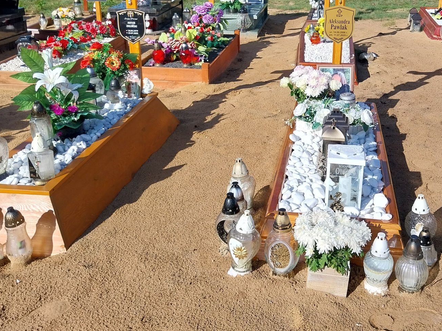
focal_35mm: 41
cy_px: 101
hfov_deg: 45.2
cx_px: 287
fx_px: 523
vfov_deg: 34.7
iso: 25
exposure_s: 1/1012
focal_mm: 4
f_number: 1.8
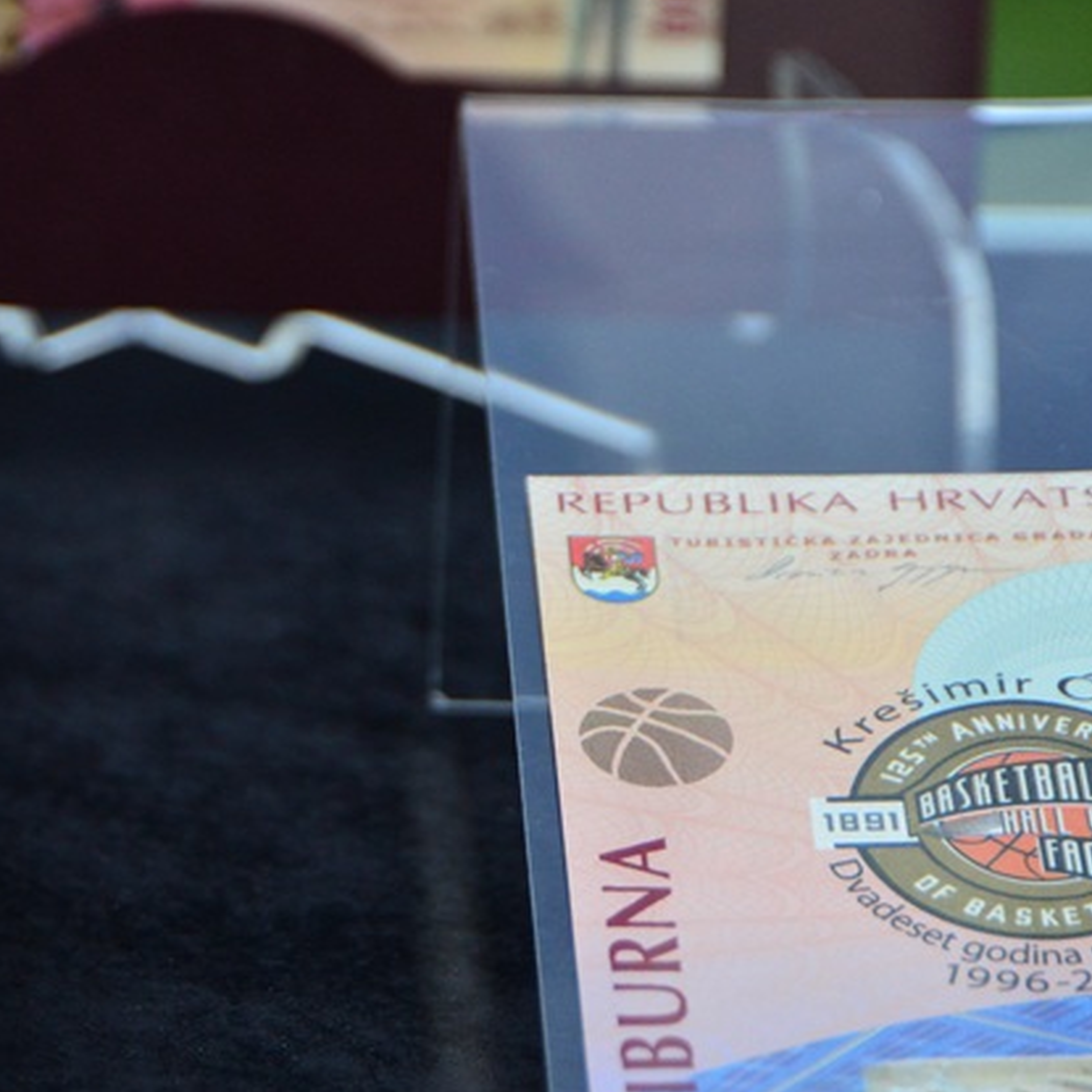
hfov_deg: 8.2
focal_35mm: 214
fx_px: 7638
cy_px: 658
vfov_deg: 8.2
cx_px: 226
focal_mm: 102
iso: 1250
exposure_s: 1/1250
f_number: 5.6
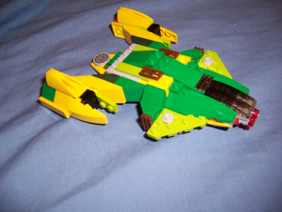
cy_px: 106
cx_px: 141
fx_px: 269
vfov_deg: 42.9
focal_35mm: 33
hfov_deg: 55.4
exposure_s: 1/60
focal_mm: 5.5
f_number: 2.8
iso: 140
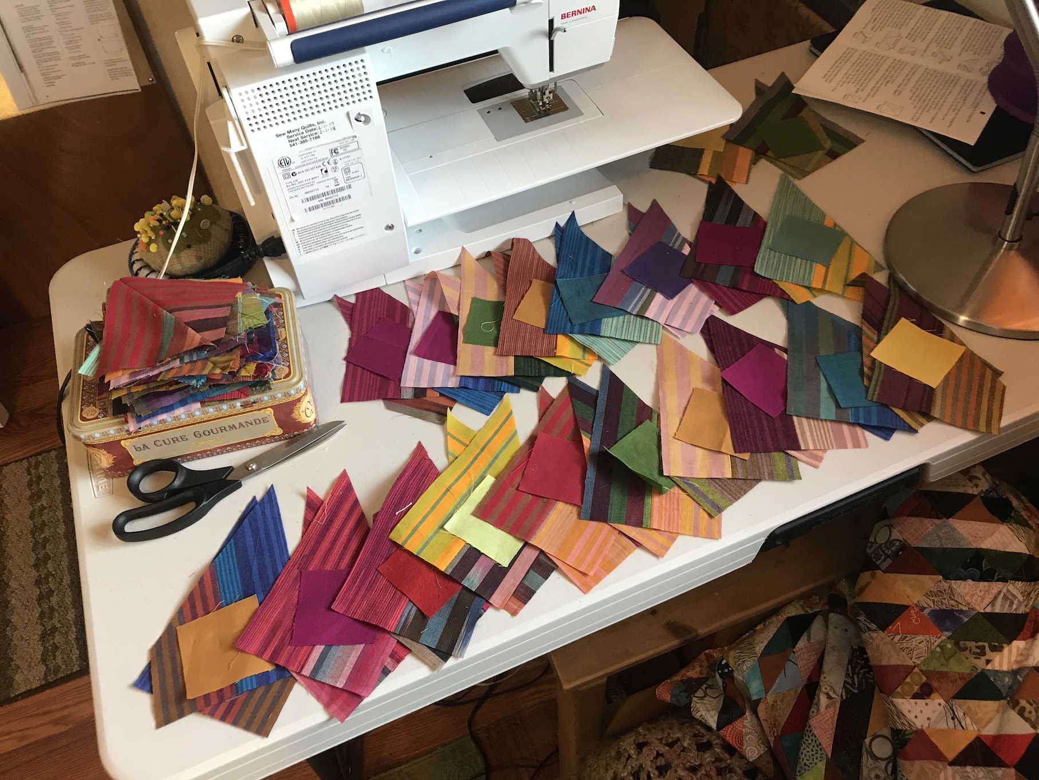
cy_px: 390
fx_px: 841
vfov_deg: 49.8
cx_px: 520
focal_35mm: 28
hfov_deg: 63.4
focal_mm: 3.99
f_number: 1.8
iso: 40
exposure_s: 1/15
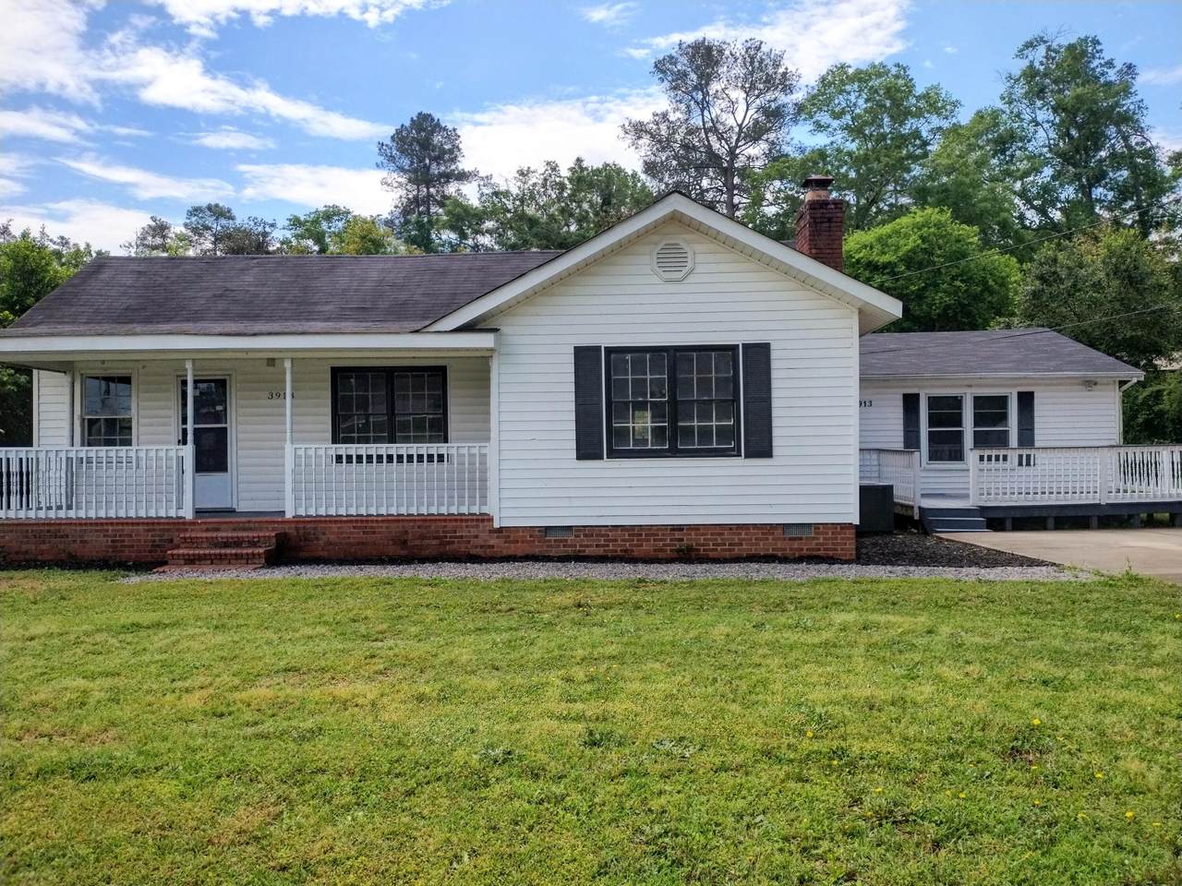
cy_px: 443
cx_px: 591
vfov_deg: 54.9
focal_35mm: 25
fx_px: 854
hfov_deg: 69.4
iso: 102
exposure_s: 1/4243
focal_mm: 4.71
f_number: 1.7
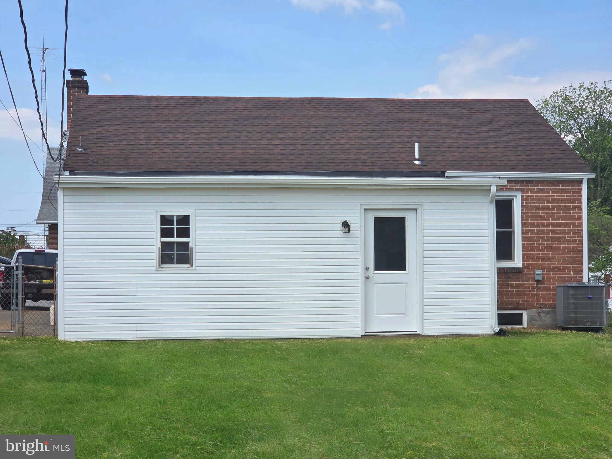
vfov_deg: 21.3
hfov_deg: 28.2
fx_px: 1220
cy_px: 230
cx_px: 306
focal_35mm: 69
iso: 40
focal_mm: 7
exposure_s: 1/2000
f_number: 2.4
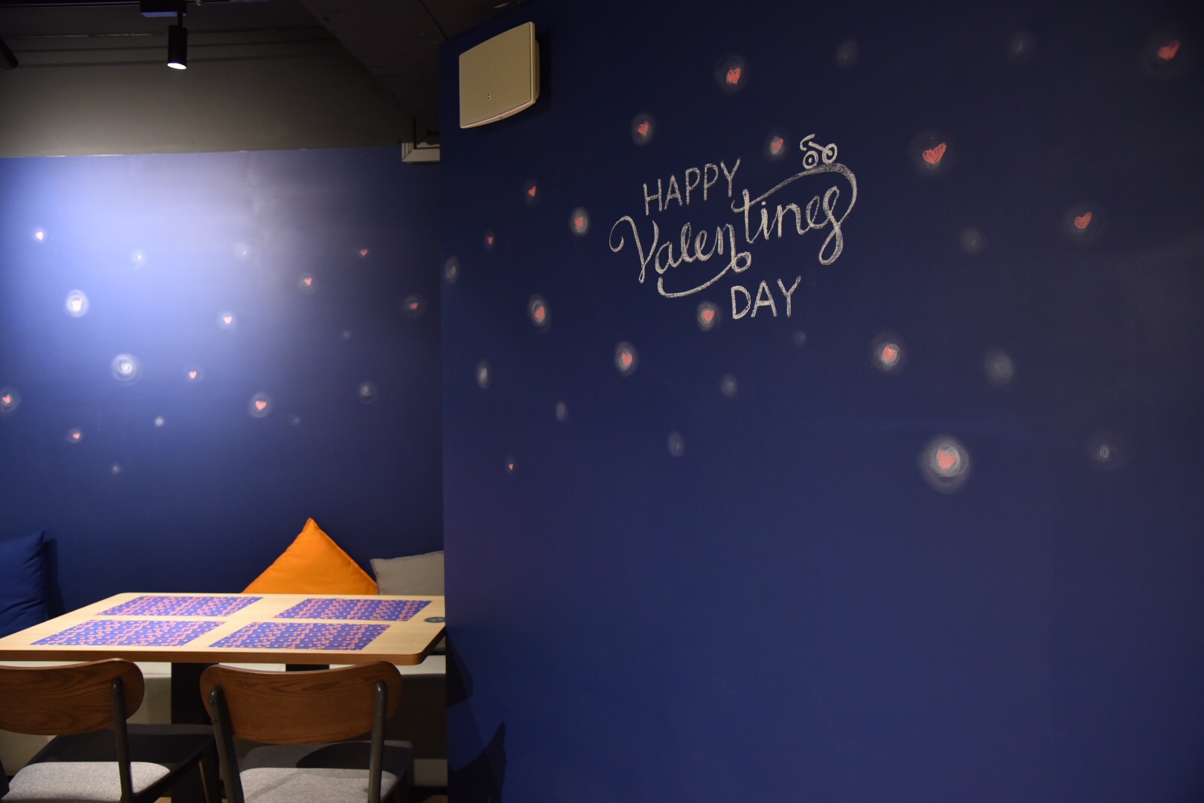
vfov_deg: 43.6
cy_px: 402
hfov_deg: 61.9
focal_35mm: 30
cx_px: 602
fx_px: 1003
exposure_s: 1/125
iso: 1600
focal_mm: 30
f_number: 4
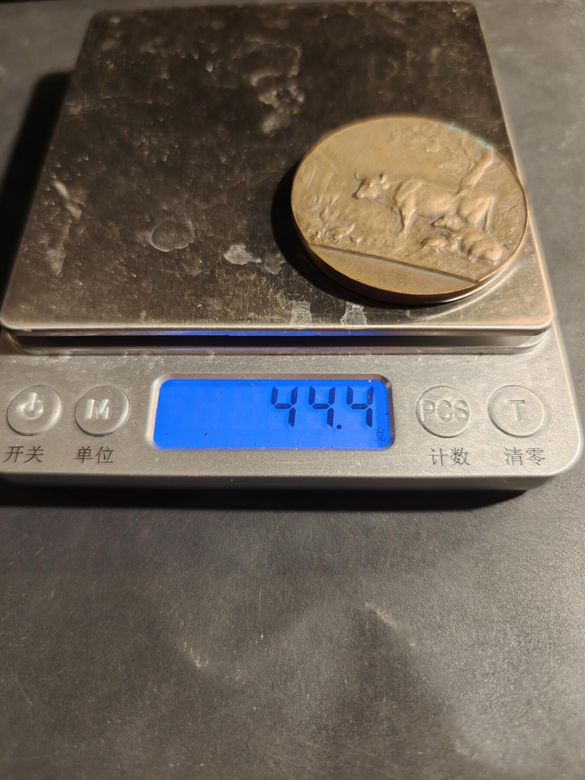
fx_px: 518
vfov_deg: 73.9
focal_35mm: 23
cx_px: 292
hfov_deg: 58.9
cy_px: 390
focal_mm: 6.06
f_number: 1.6
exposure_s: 1/141
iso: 250
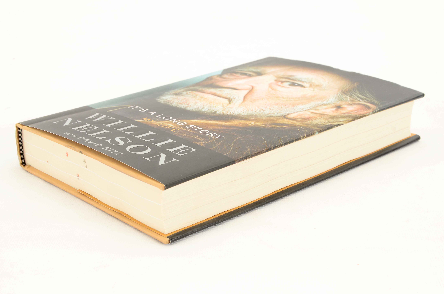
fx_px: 923
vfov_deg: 18.1
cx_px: 222
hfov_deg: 27.0
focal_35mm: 75
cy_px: 147
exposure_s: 1/80
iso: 400
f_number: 11
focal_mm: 50
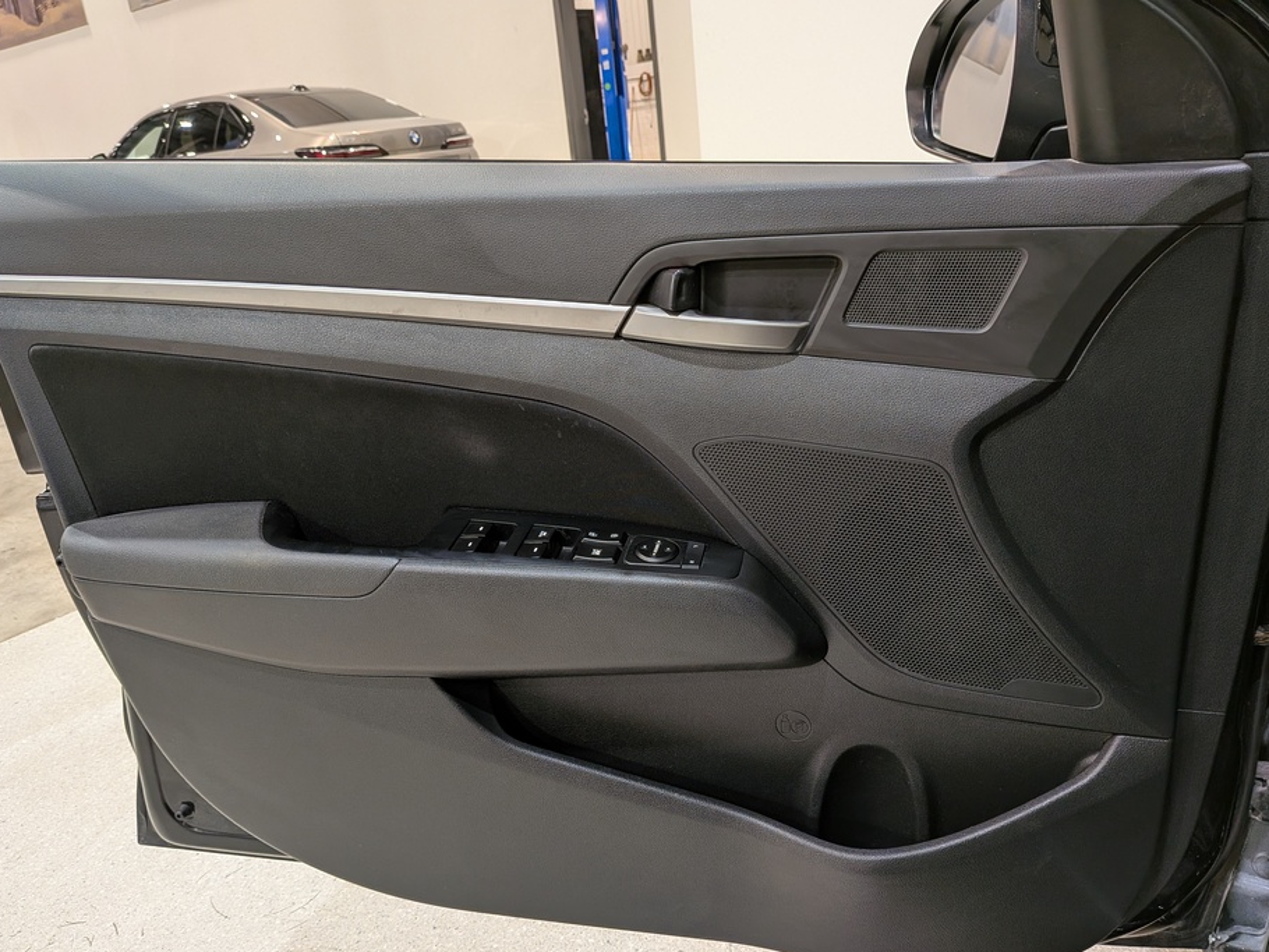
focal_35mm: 27
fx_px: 990
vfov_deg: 51.3
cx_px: 605
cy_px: 534
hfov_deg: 65.3
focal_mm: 4.53
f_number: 1.7
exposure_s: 1/100
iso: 117
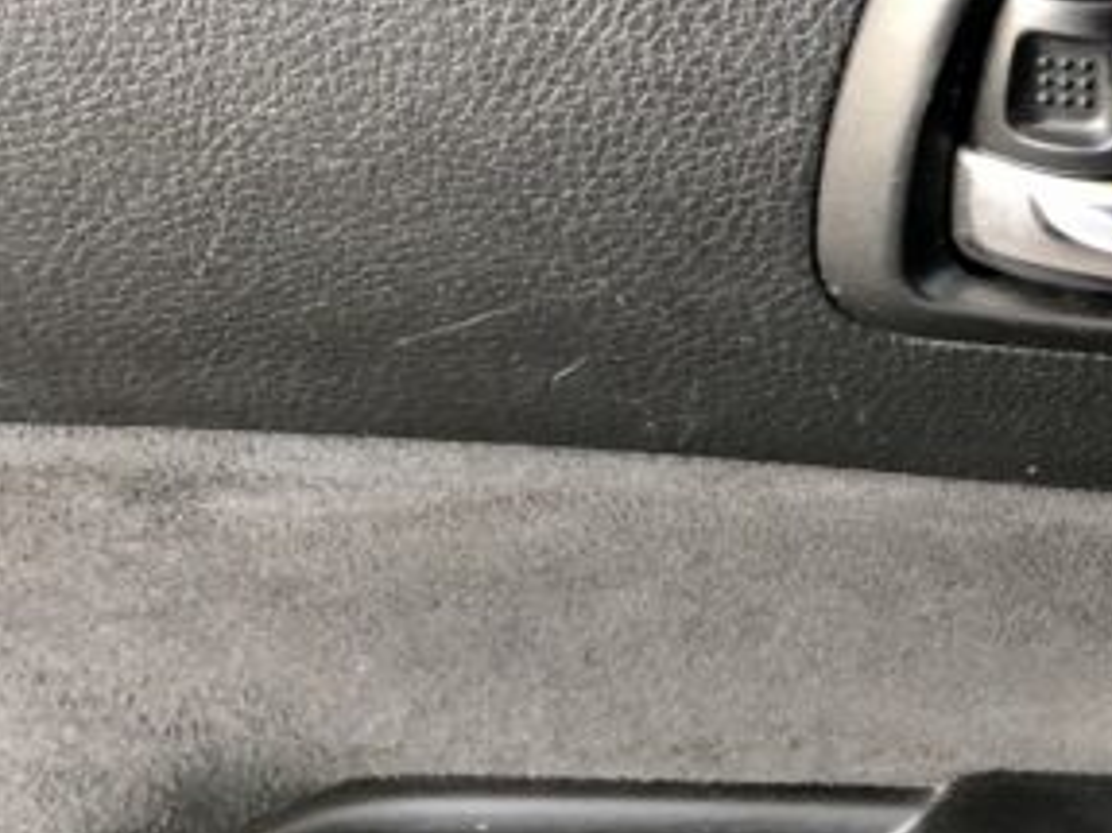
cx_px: 1546
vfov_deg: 18.6
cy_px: 105
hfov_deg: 21.9
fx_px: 2505
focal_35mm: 78
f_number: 1.8
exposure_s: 1/17
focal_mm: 3.99
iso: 50
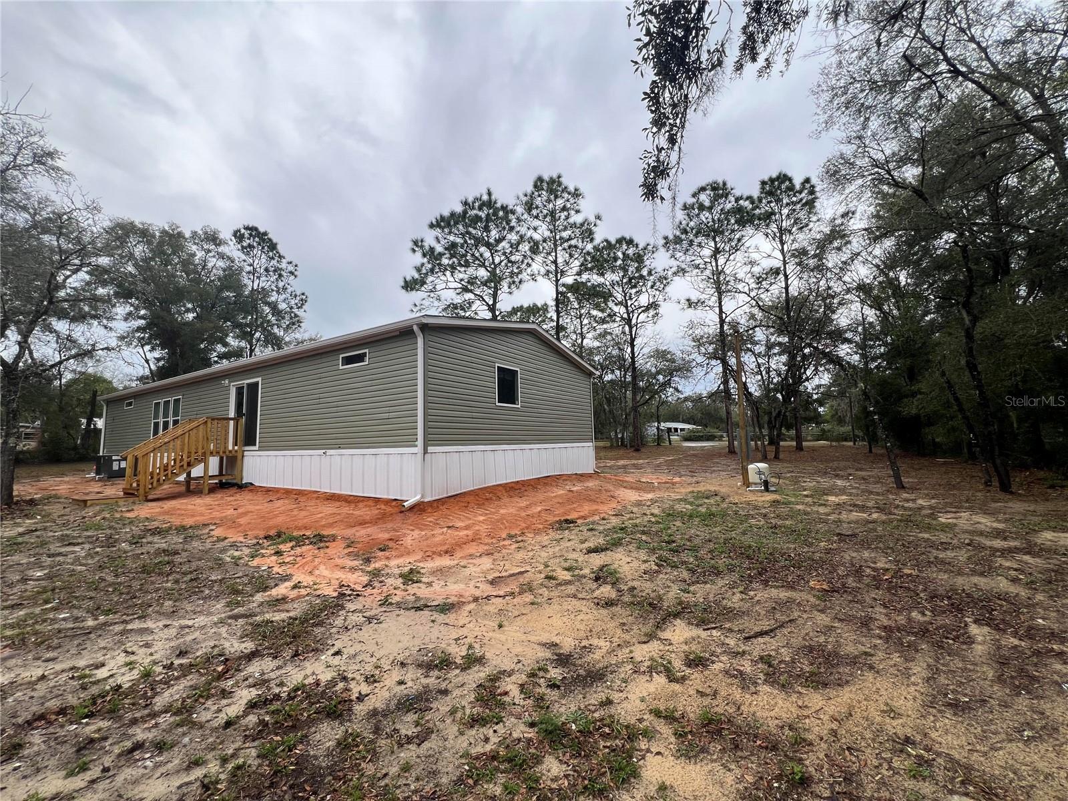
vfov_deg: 89.9
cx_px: 534
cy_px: 400
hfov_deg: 106.2
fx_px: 401
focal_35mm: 13
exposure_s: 1/570
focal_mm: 1.57
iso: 32
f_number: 1.8
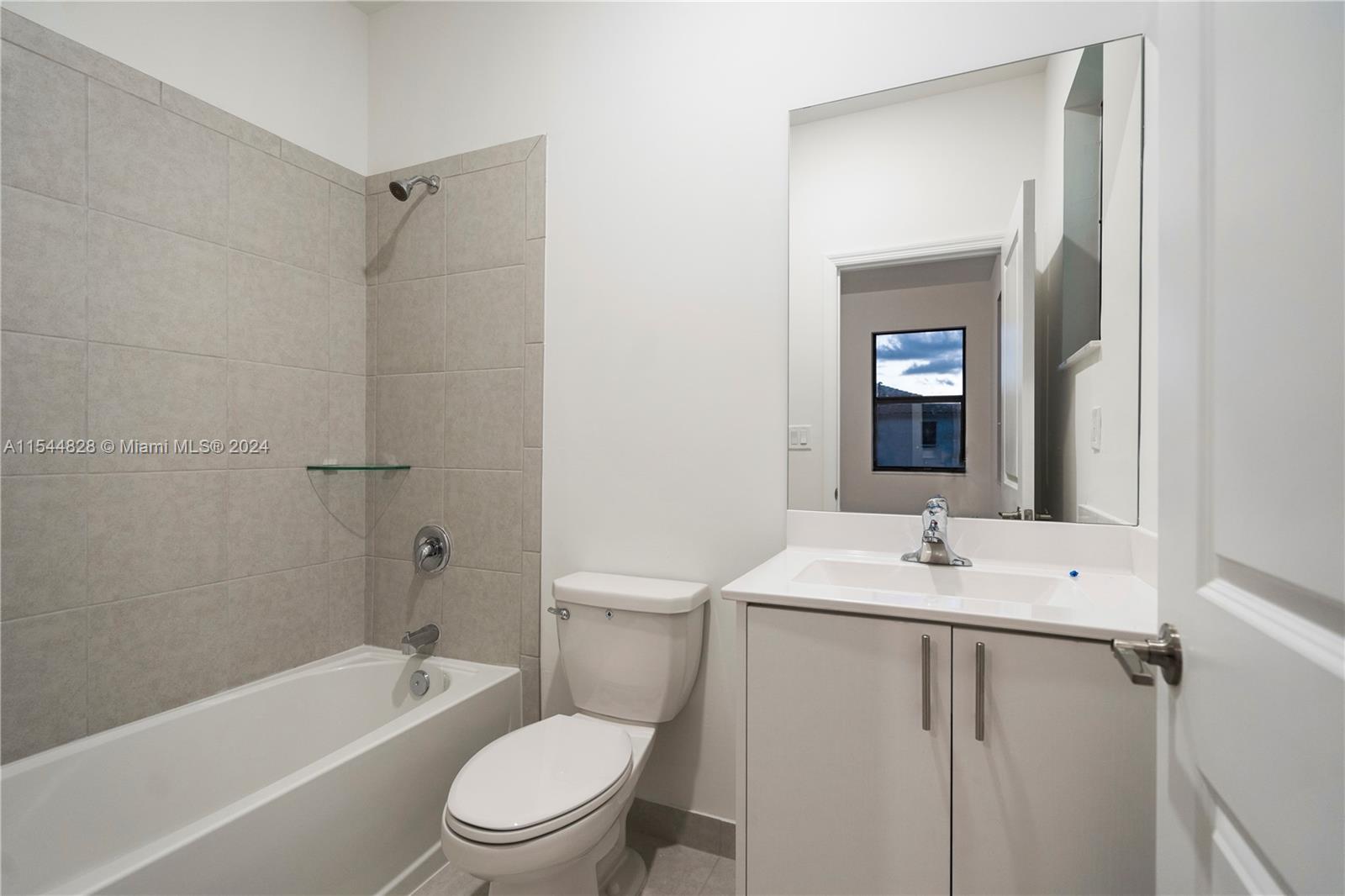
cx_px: 672
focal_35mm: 16
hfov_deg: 96.7
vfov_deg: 73.7
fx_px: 598
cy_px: 448
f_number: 4.5
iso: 500
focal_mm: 16
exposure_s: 1/30
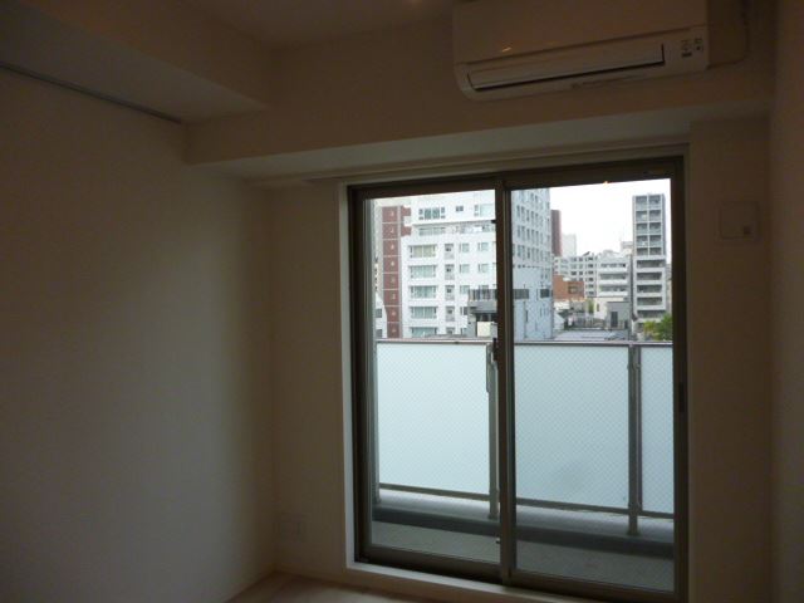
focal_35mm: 28
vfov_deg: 49.7
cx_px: 402
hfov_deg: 63.4
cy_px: 302
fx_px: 650
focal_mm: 5
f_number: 3.1
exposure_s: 1/500
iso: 320
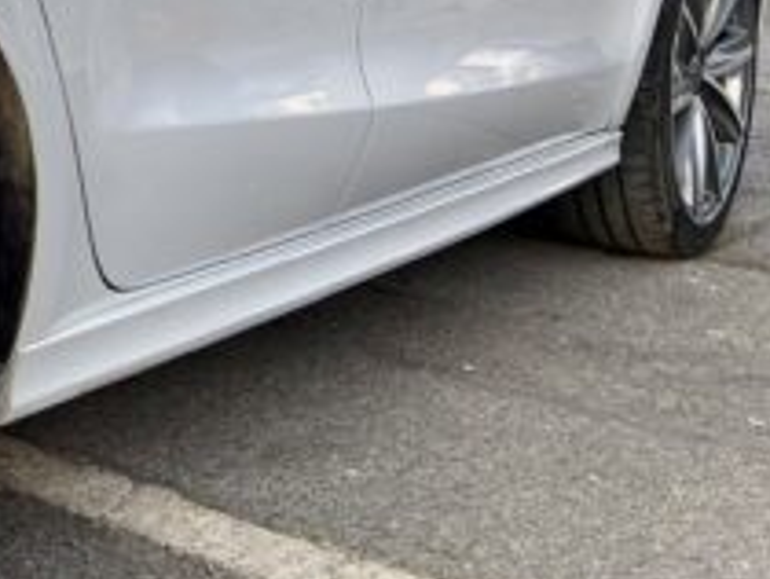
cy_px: -154
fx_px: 2205
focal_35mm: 99
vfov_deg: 14.4
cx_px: -455
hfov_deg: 17.4
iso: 40
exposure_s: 1/150
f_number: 1.8
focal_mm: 4.25
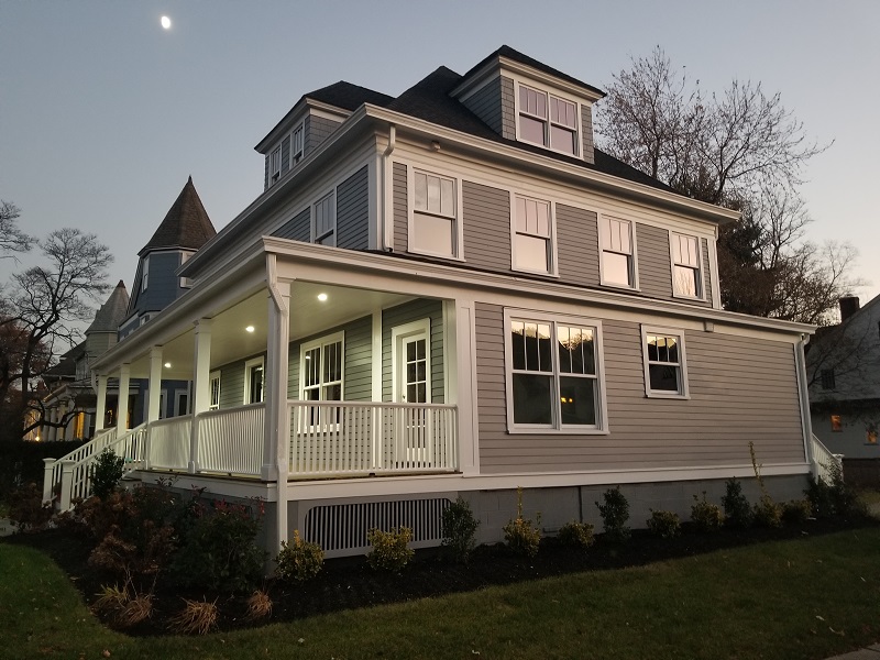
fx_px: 661
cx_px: 440
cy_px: 330
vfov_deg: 53.1
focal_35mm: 26
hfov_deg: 67.3
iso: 250
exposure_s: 1/10
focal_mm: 4.25
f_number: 1.7
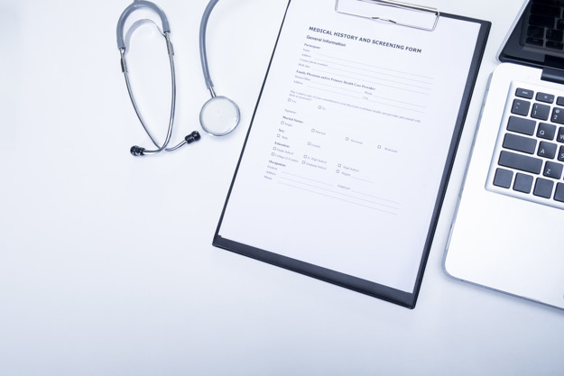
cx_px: 282
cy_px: 188
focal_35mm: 29
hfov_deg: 63.6
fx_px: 454
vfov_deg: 45.0
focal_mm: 19.6
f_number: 9
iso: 200
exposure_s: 1/160
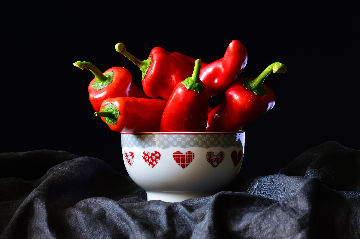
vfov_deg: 14.7
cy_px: 120
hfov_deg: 21.9
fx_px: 929
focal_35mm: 93
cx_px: 180
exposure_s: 2
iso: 100
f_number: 16
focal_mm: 62
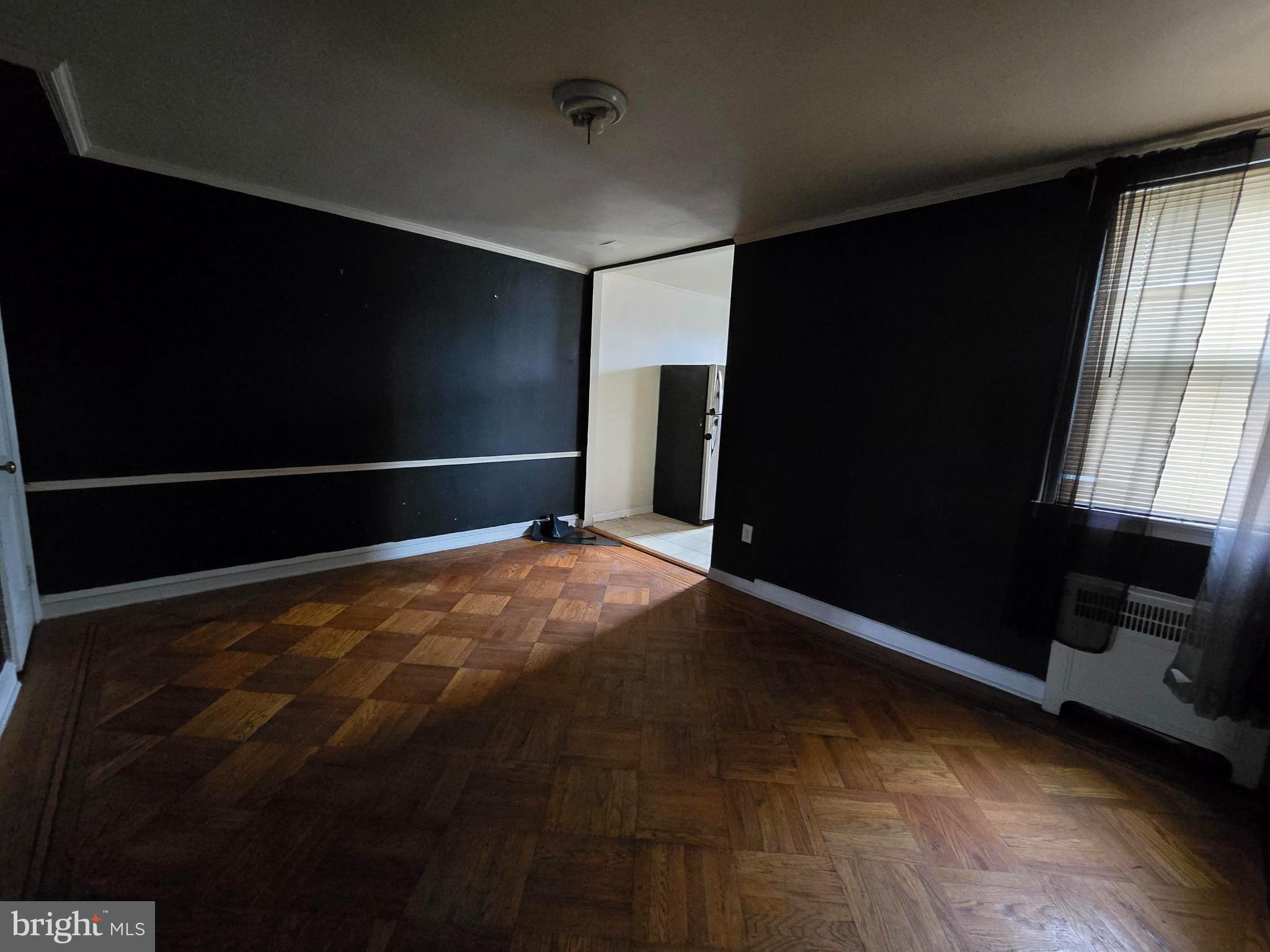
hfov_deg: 106.2
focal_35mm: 13
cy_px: 476
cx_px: 635
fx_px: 477
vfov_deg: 89.9
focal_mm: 2.2
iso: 1600
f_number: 2.2
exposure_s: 1/24
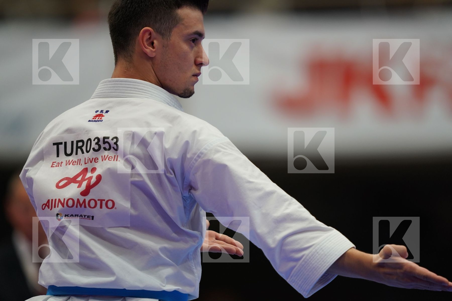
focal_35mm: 400
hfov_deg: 5.2
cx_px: 226
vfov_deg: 3.4
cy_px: 150
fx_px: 5022
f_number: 2.8
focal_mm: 400
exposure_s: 1/500
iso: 1250
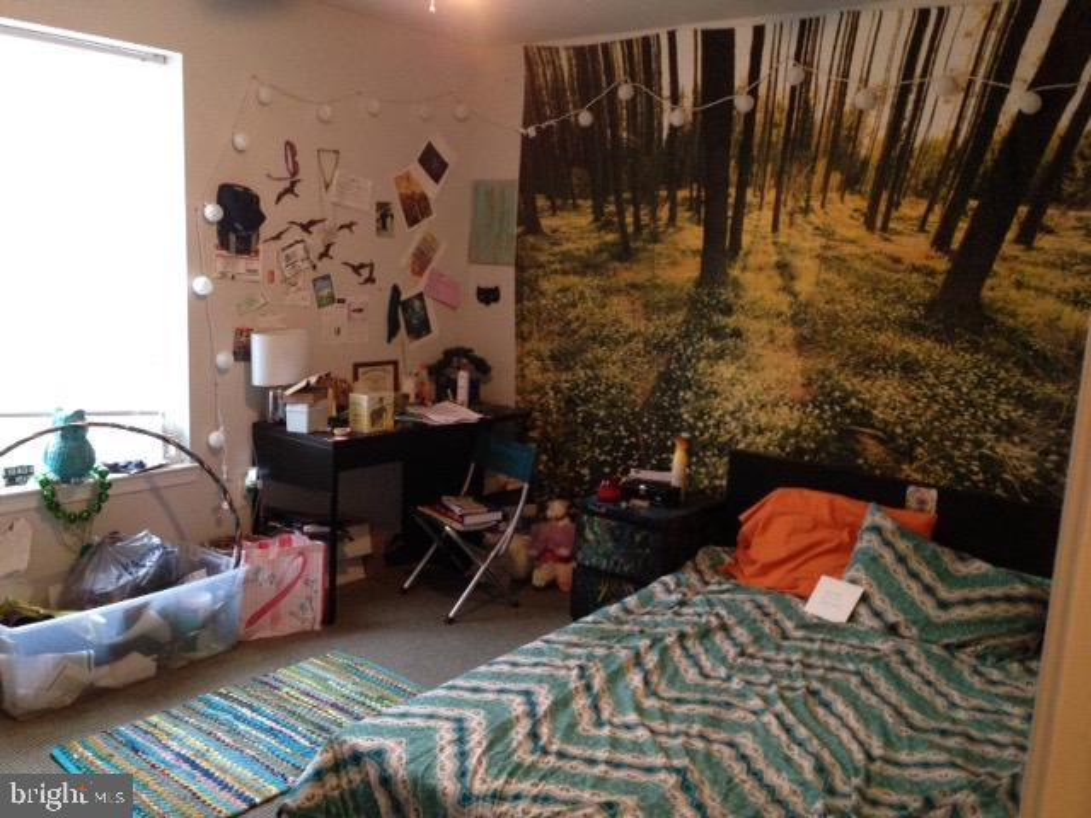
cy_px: 409
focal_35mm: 33
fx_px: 1040
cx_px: 546
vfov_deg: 42.9
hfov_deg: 55.4
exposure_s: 1/20
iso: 400
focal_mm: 4.12
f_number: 2.4
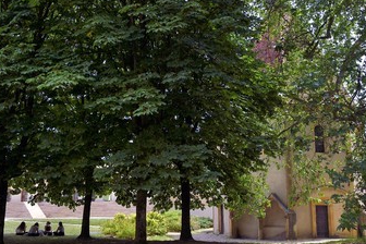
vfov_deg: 29.9
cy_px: 123
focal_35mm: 45
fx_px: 457
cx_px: 197
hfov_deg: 43.6
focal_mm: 36
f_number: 11
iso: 200
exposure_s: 1/125
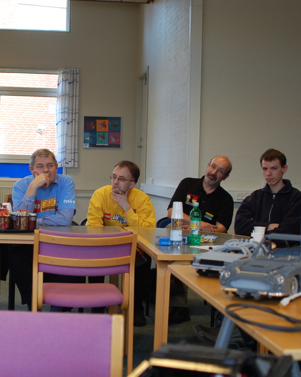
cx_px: 71
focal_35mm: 60
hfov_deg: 25.1
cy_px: 187
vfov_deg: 31.5
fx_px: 668
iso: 400
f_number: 4
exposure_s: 1/60
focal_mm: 28
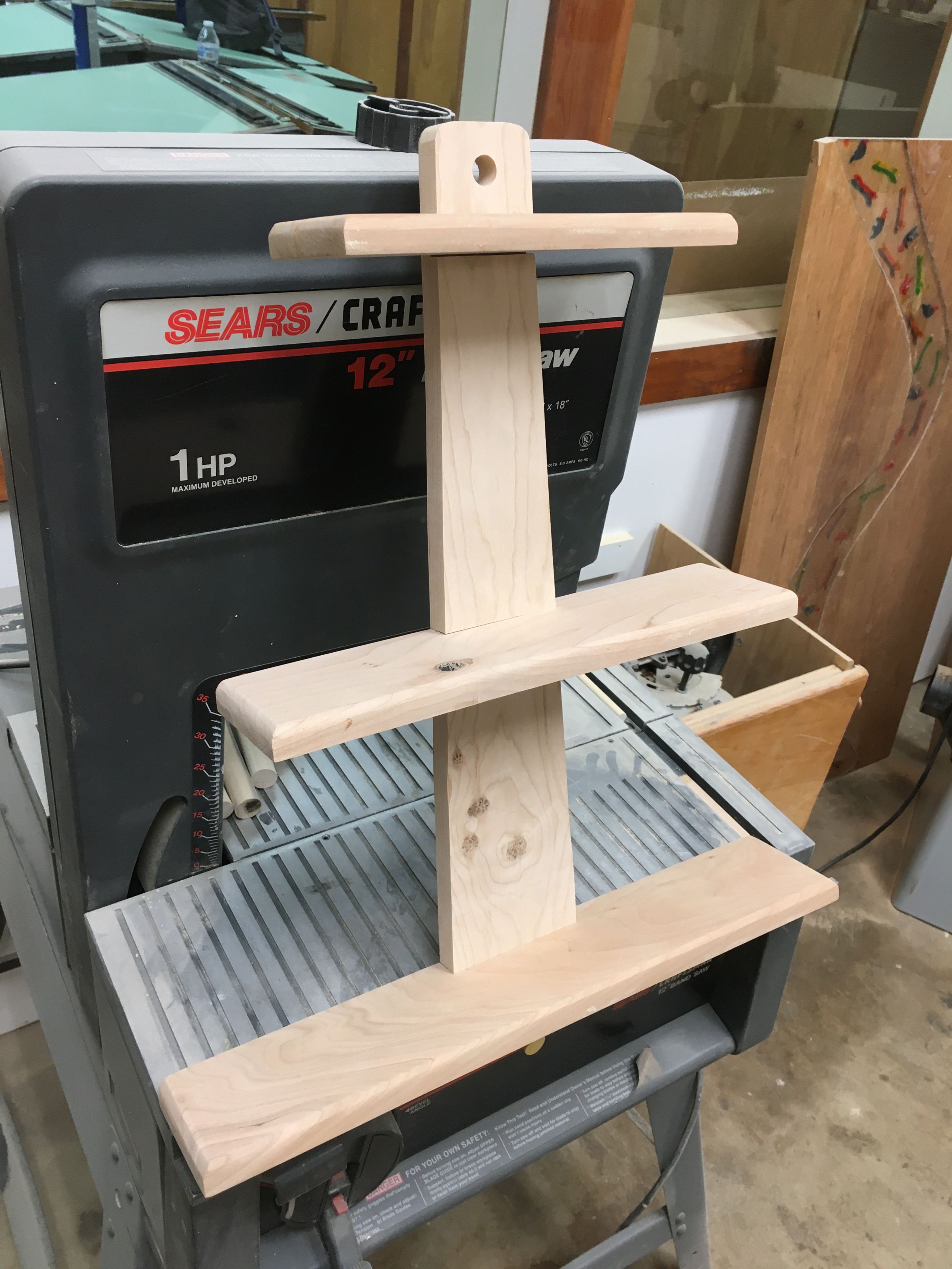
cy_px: 634
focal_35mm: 29
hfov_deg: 48.2
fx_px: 1063
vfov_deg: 61.7
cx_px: 476
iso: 50
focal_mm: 4.15
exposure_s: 1/30
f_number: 2.2
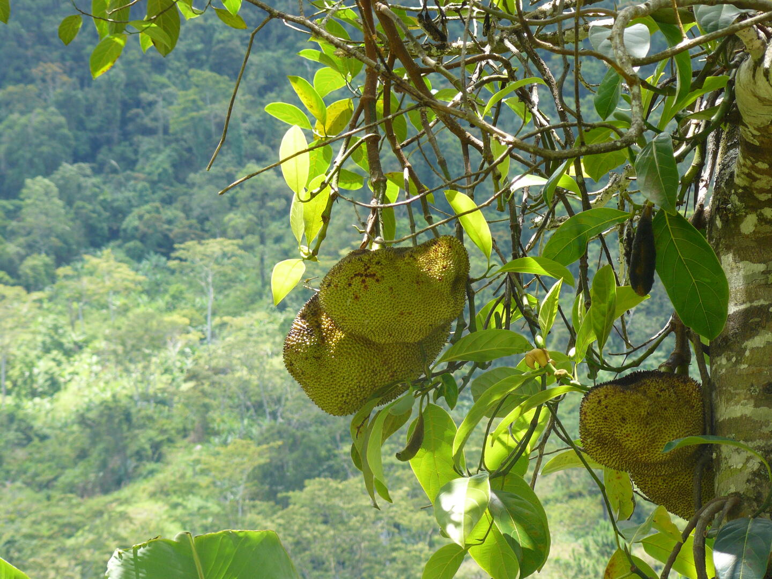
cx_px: 386
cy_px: 290
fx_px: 3211
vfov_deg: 10.3
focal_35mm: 144
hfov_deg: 13.7
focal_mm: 24.1
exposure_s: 1/100
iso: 100
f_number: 4
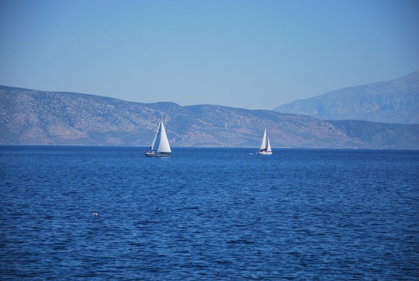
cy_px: 140
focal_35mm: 158
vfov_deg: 8.7
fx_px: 1836
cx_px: 210
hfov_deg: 13.0
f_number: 5.6
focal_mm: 105
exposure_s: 1/500
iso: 100
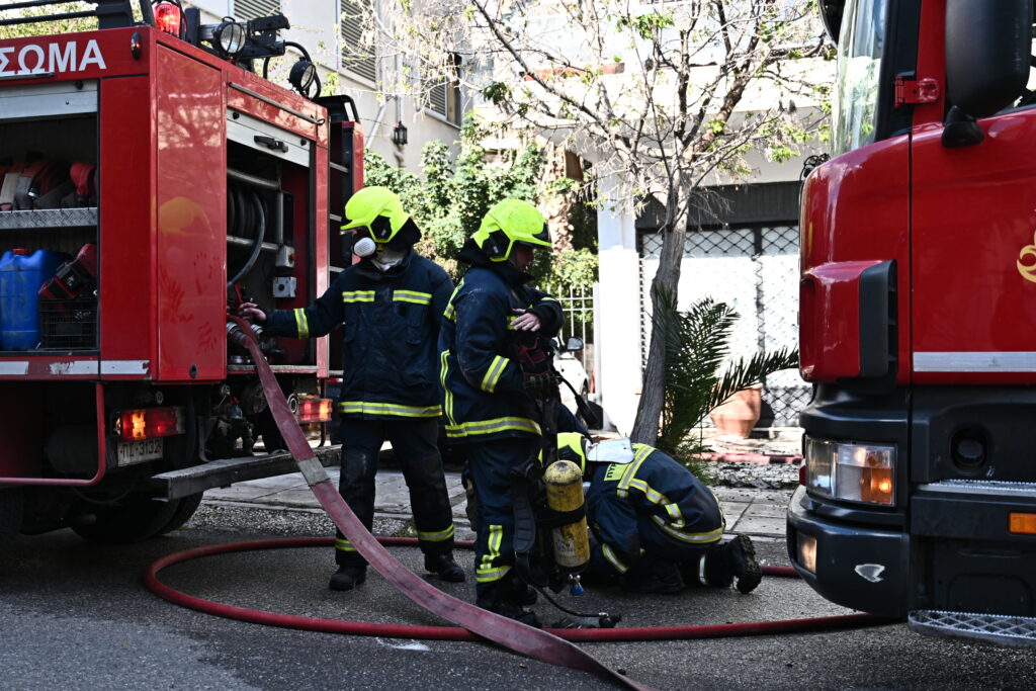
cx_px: 518
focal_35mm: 43
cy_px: 346
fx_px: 1238
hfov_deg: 45.4
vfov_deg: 31.2
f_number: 4
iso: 400
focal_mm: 43
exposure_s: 1/1000
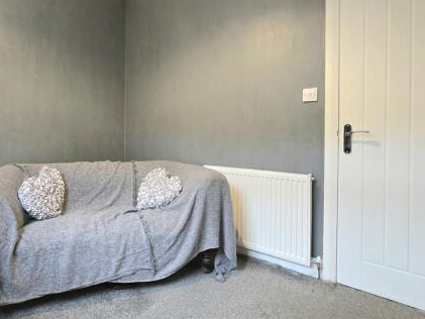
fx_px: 221
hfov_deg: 86.5
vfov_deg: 71.1
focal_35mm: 18
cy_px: 133
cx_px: 168
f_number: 2.2
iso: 640
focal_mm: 2.2
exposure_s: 1/50.3
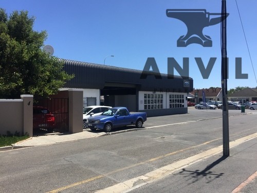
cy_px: 96
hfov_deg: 61.7
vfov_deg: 48.2
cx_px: 128
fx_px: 215
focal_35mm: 29
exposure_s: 1/1980
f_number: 2.2
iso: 32
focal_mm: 4.15
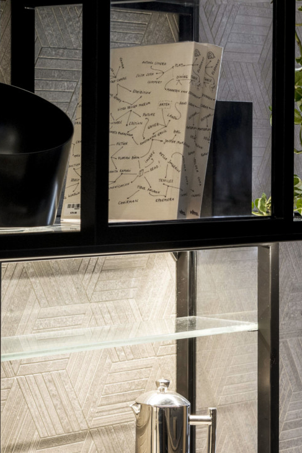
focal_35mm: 129
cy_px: 83
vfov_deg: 15.8
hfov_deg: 10.6
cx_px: 24
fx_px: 1622
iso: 160
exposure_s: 1
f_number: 6.3
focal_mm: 46
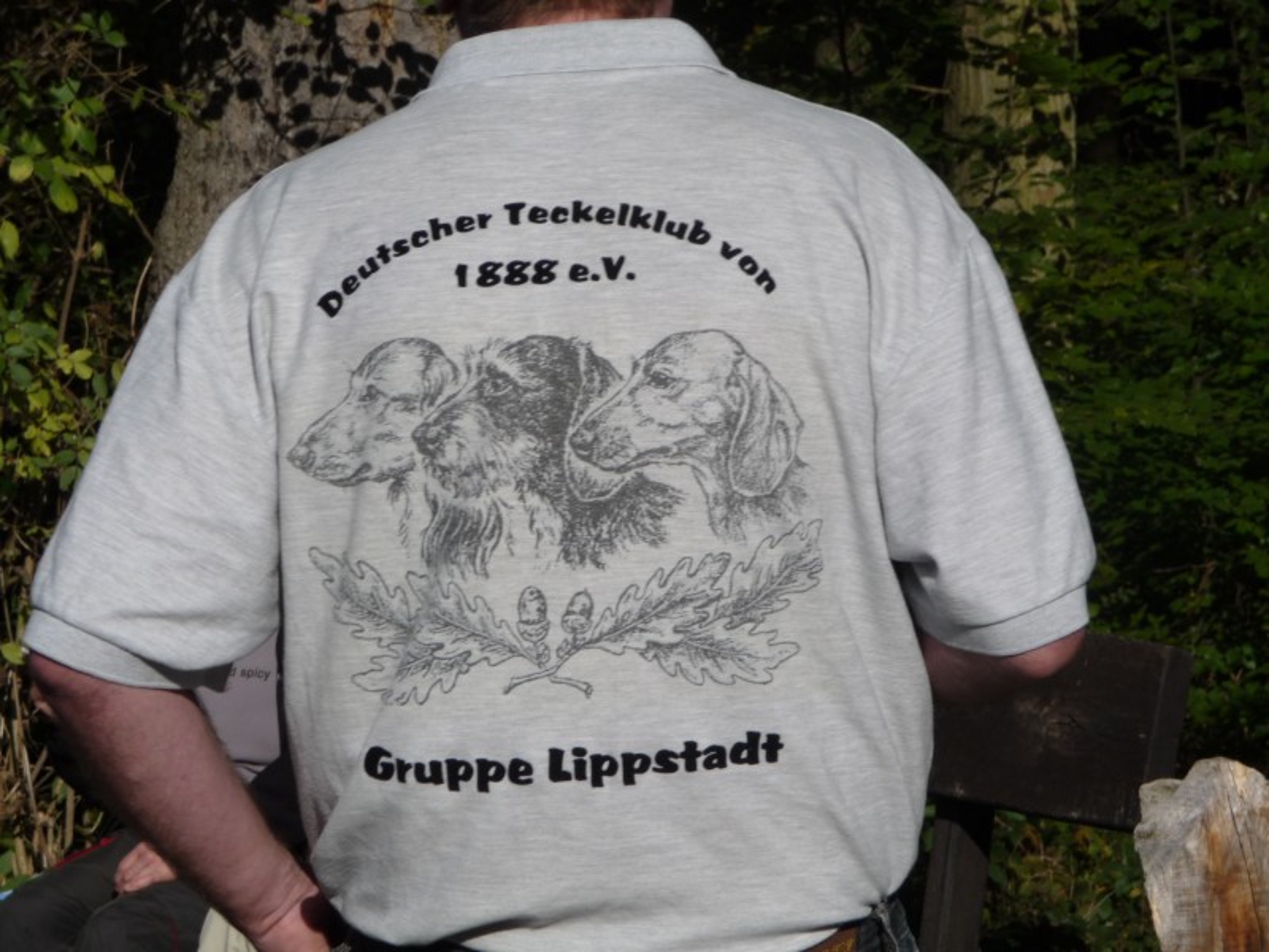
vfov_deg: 8.7
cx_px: 634
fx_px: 6232
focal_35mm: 170
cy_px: 476
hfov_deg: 11.6
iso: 100
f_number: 11
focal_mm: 29.1
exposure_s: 1/250
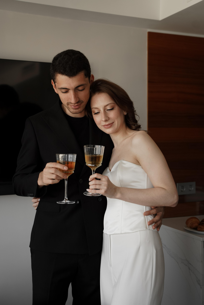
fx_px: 408
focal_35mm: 48
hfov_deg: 28.1
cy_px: 152
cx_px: 102
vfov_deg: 41.1
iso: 400
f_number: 2.8
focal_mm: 48
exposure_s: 1/500
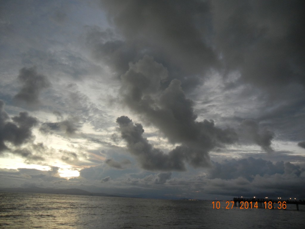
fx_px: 264
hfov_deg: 60.0
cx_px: 152
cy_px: 114
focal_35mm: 30
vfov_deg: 46.8
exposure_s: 1/21
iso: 400
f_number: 3.5
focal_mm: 5.4
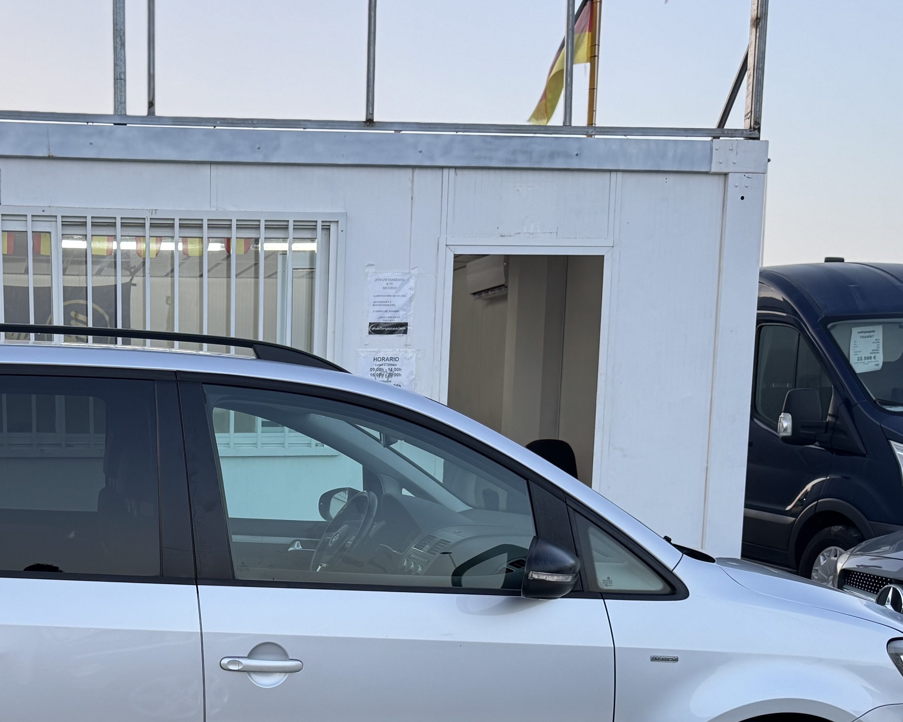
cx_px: 170
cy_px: 614
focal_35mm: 47
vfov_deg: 31.0
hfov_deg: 38.0
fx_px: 1256
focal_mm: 6.76
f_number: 1.78
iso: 125
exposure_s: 1/121
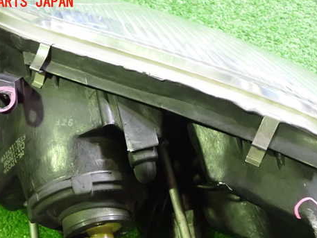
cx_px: 155
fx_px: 385
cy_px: 150
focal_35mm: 42
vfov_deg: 34.2
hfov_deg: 44.8
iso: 1600
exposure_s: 1/50
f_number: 2.4
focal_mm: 5.79
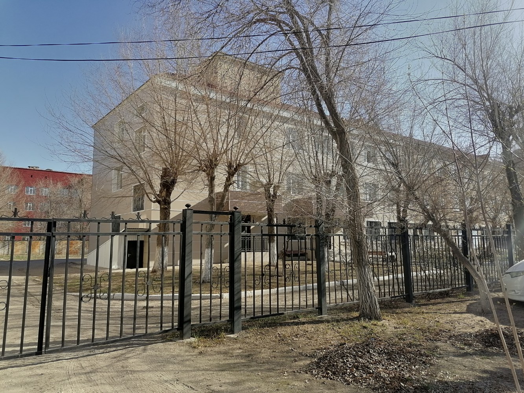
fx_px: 409
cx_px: 262
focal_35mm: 27
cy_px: 196
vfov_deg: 51.4
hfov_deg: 65.3
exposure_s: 1/500
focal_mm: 5.3
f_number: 1.8
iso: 50
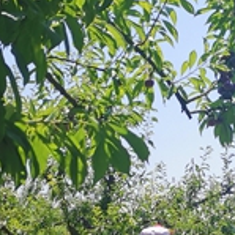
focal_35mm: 99
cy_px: 162
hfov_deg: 17.3
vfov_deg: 17.5
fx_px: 760
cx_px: 214
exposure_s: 1/1048
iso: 50
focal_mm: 4.75
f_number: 1.8
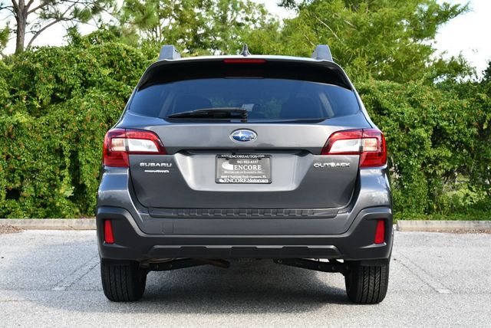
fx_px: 928
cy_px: 164
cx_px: 246
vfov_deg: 20.1
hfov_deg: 29.6
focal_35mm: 68
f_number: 5.6
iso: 320
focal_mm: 34
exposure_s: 1/250
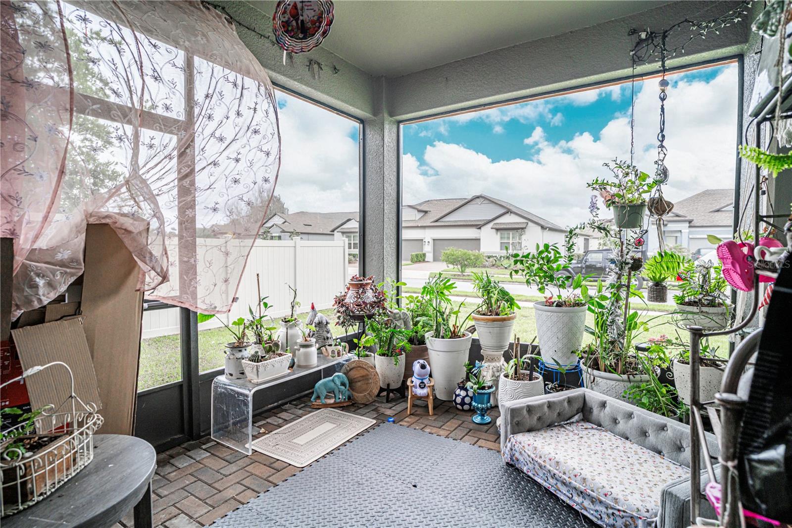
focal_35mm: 18
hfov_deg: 90.0
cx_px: 396
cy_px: 264
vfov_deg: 67.4
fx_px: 396
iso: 320
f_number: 4
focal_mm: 18
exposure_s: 1/200
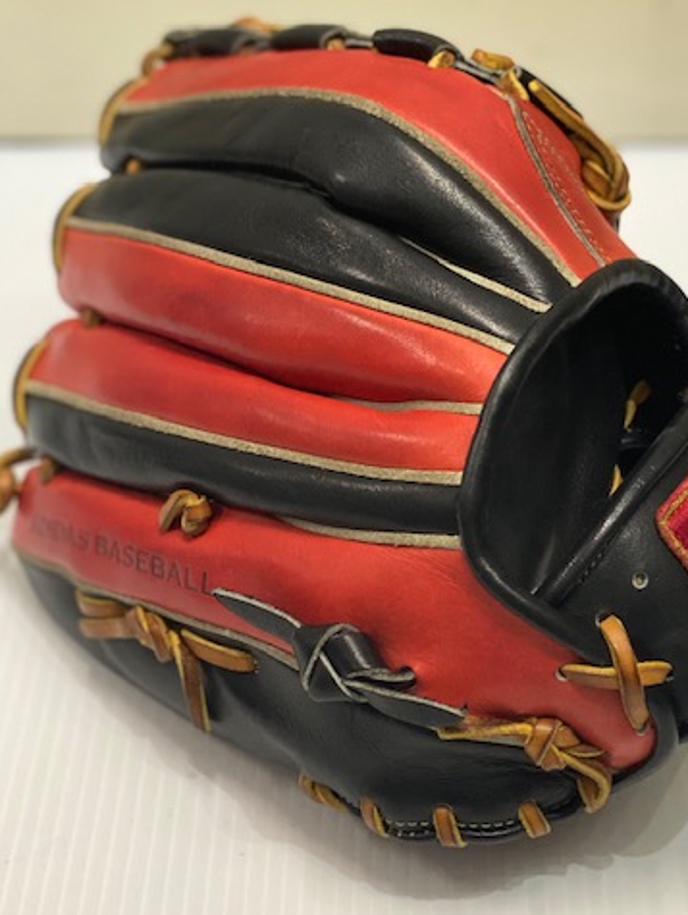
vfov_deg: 27.7
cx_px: 414
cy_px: 495
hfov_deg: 21.0
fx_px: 1853
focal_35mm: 70
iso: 200
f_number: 2
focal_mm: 6
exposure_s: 1/40
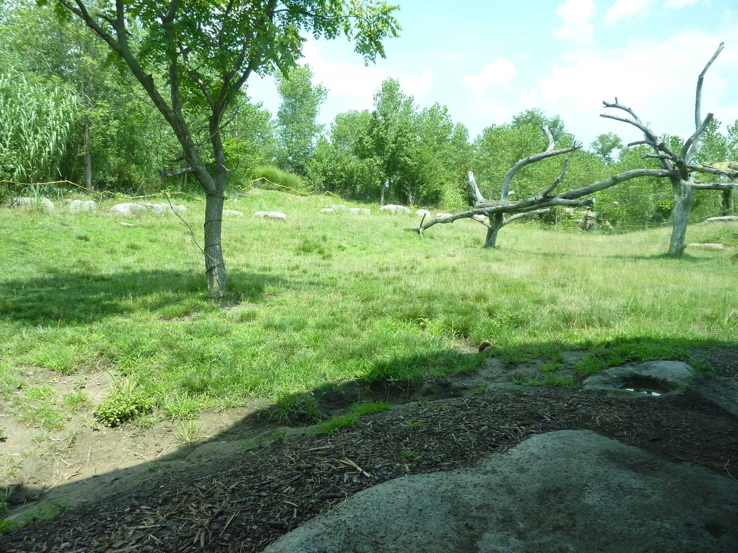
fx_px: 533
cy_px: 276
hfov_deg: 69.4
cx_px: 369
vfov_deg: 54.9
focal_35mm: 25
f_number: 3.3
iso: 160
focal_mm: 4.1
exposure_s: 1/500
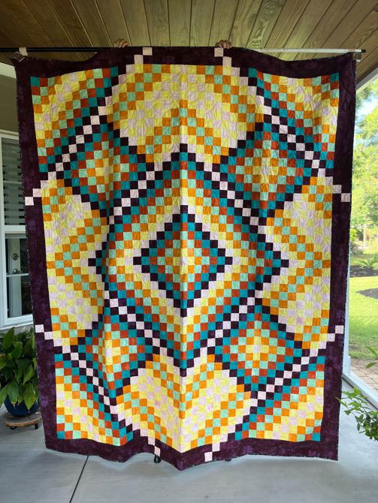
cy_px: 252
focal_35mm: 26
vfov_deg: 67.3
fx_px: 378
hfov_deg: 53.1
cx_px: 189
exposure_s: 1/121
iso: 80
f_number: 1.6
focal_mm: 5.1
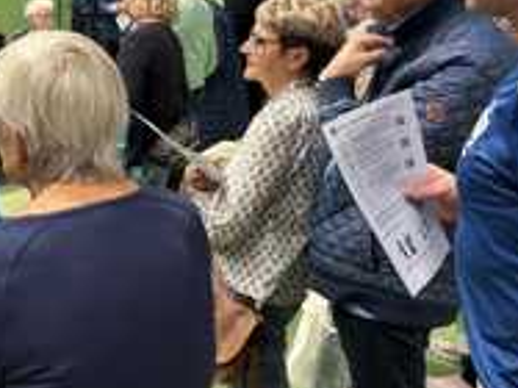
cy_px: 97
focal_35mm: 50
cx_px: 39
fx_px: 748
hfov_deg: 35.6
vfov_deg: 28.6
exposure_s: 1/50
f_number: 1.6
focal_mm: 5.96
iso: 160
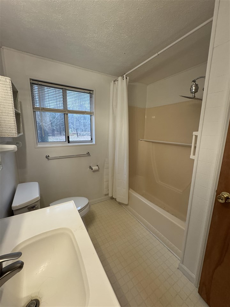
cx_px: 115
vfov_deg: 102.1
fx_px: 124
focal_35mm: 14
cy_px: 154
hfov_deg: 85.7
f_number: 2.2
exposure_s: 1/120
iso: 320
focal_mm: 2.22
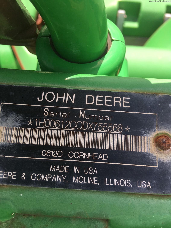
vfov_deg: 61.7
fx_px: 191
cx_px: 86
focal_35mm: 29
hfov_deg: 48.2
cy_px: 114
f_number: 2.2
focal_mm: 4.15
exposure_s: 1/366
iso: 25
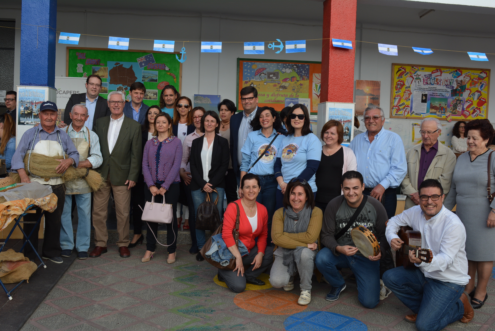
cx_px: 248
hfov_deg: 51.2
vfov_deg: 35.6
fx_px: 516
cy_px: 166
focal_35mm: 38
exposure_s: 1/250
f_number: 8
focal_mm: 25
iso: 180
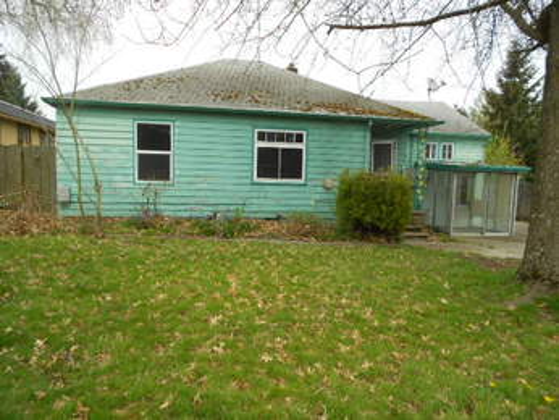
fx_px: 420
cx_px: 280
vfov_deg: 53.1
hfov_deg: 67.3
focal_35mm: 26
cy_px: 210
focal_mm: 4.6
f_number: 3.2
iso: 80
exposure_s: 1/400
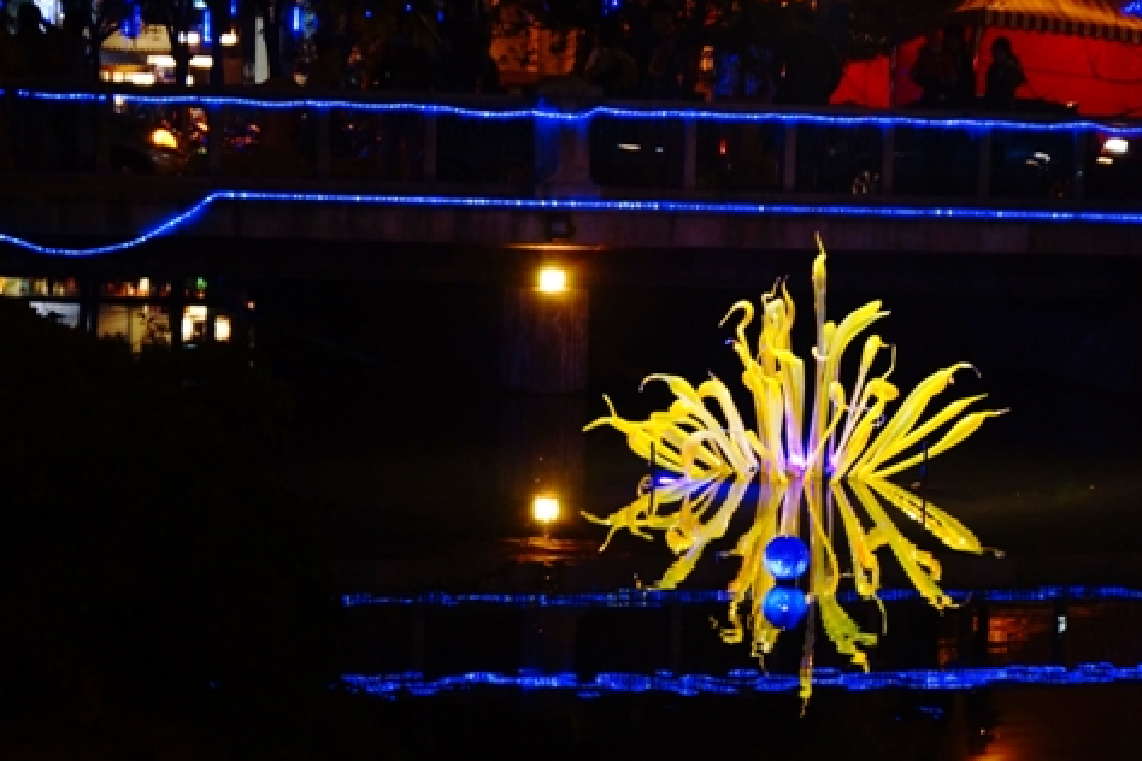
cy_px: 373
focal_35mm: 114
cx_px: 810
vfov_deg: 12.0
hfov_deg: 17.9
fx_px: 3616
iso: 800
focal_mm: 50
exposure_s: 1/20
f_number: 2.8
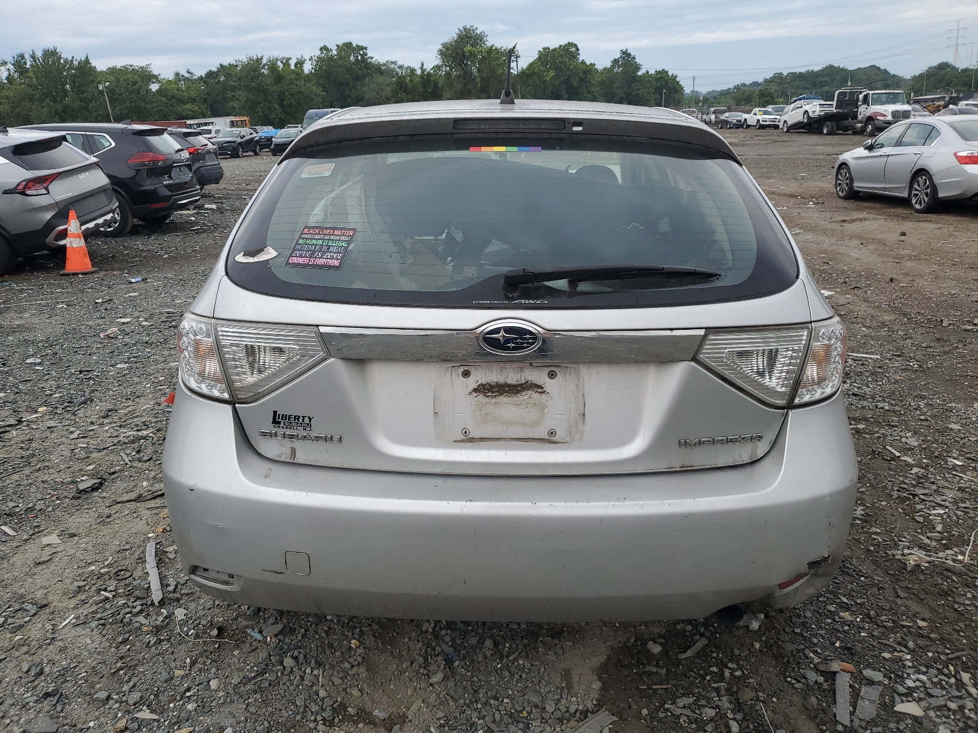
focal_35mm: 26
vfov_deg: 53.1
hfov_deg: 67.3
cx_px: 489
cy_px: 366
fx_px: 735
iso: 50
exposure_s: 1/1429
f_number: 1.5
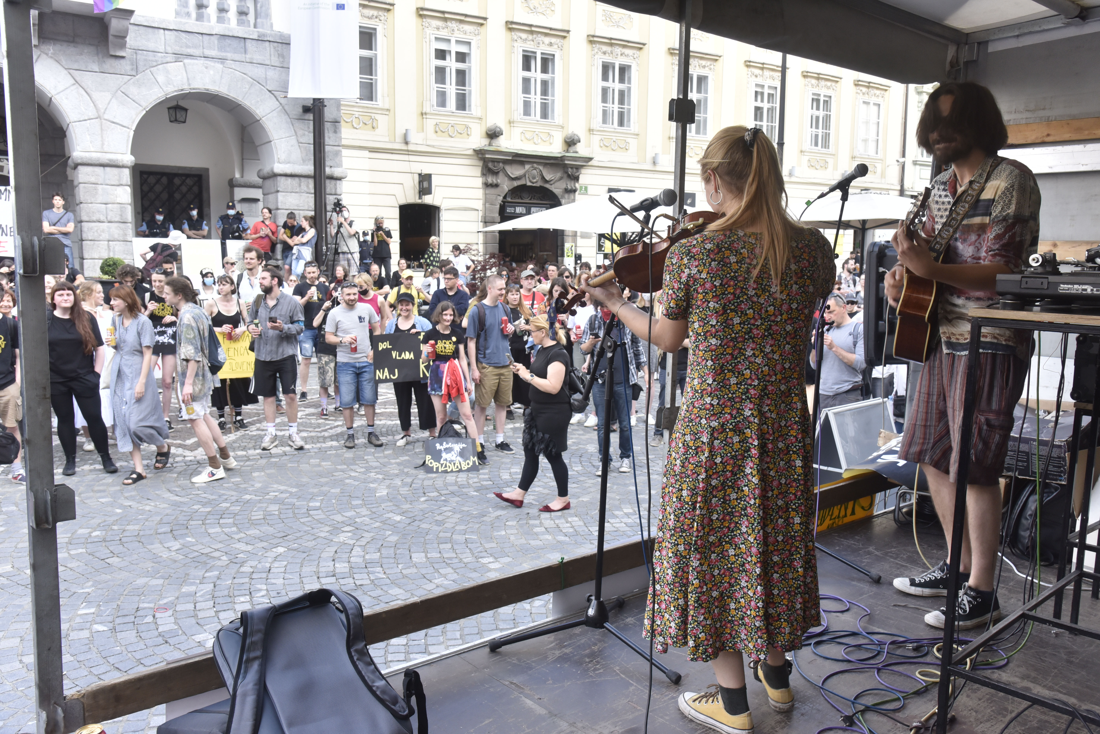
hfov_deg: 61.9
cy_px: 367
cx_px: 550
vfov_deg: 43.6
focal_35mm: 30
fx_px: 917
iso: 800
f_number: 8
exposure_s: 1/160
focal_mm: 30
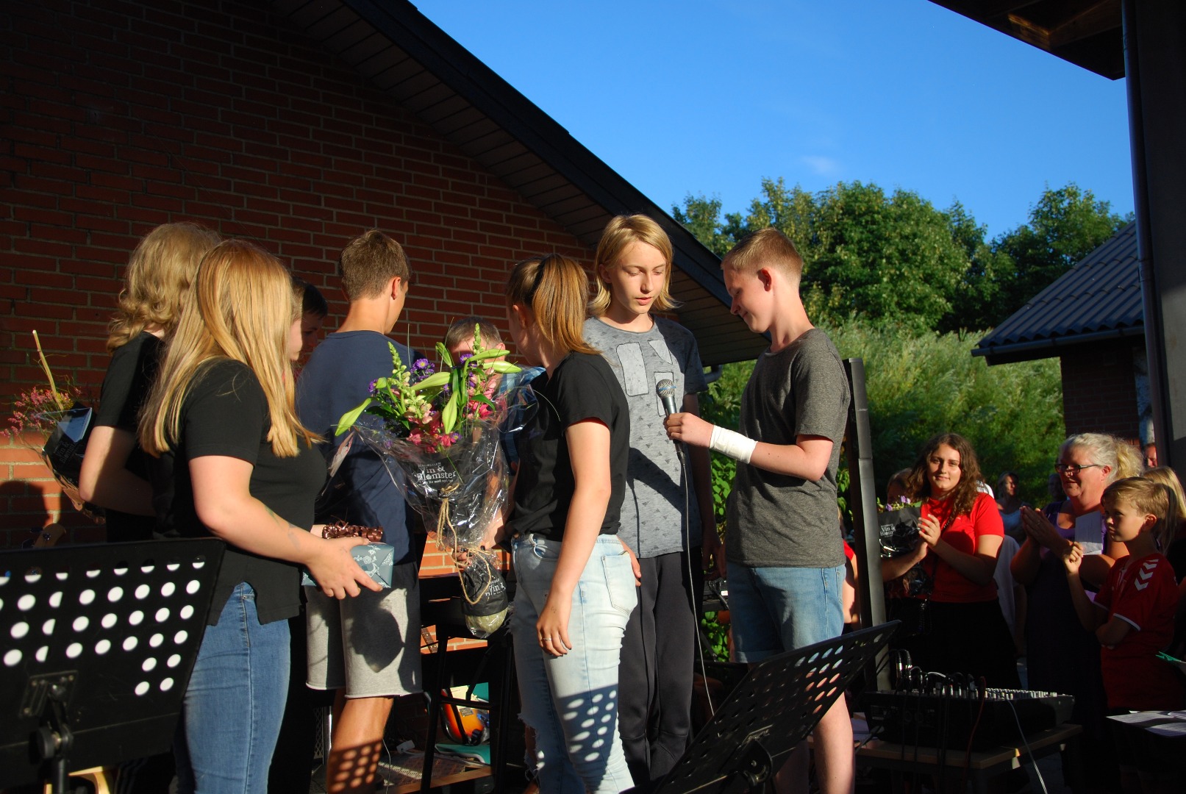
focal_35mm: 38
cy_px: 397
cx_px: 593
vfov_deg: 35.6
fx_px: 1237
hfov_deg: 51.2
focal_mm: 25
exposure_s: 1/800
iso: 200
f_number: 4
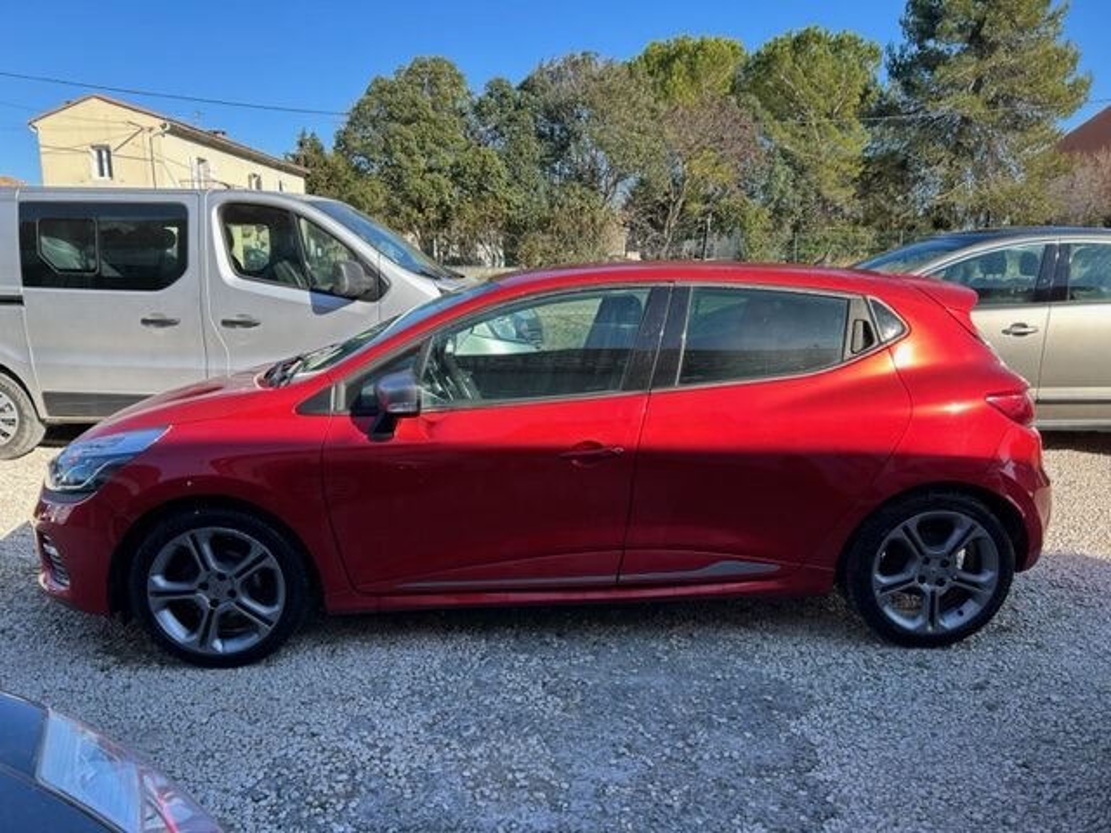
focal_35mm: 26
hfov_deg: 67.3
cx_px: 556
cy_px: 416
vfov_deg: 53.1
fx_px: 834
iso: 50
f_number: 1.5
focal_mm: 5.7
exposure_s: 1/1344
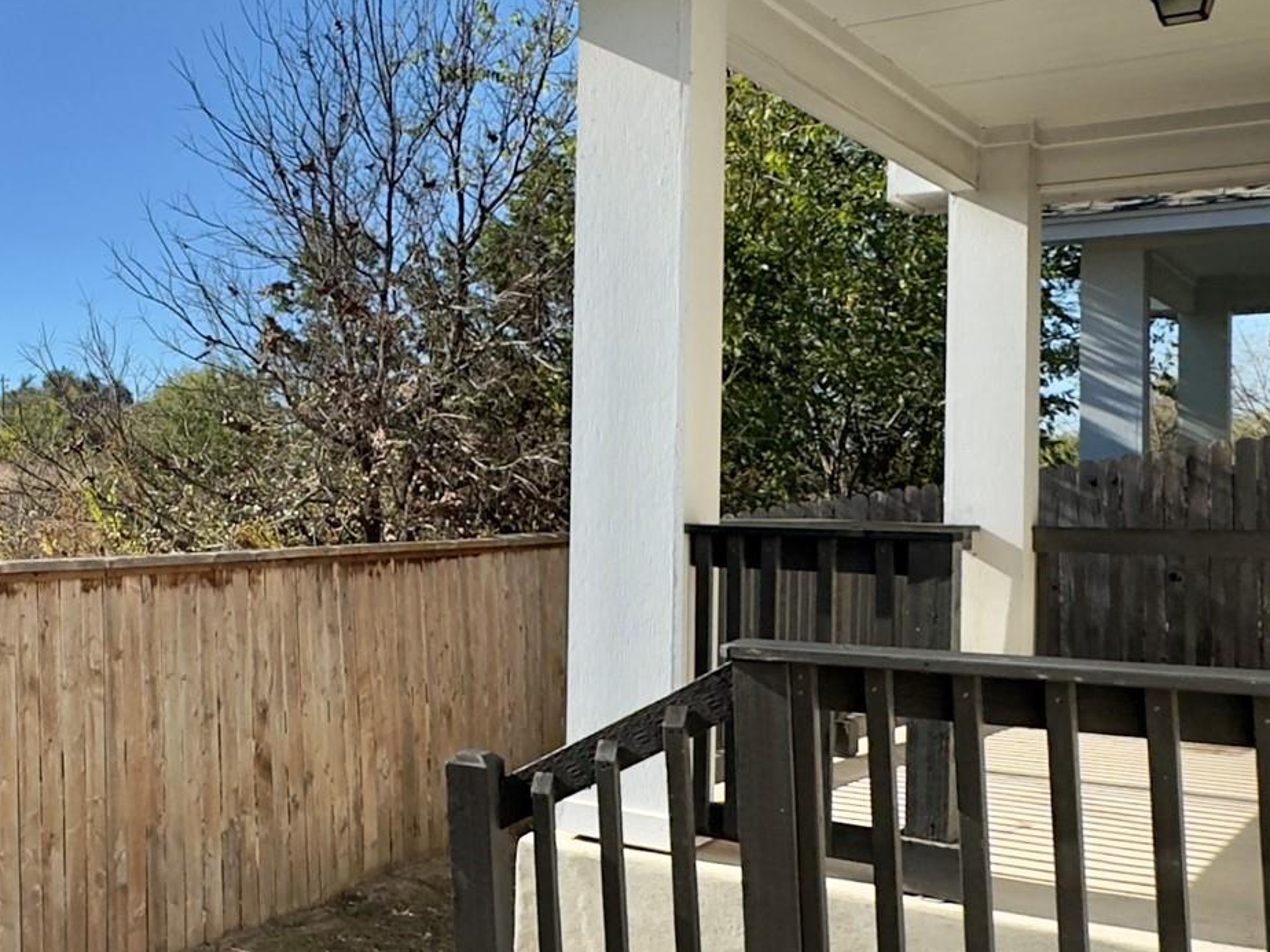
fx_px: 1137
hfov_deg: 53.2
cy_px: 211
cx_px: 200
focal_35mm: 31
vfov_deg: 43.6
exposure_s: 1/1927
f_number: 2.2
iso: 50
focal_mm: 2.22
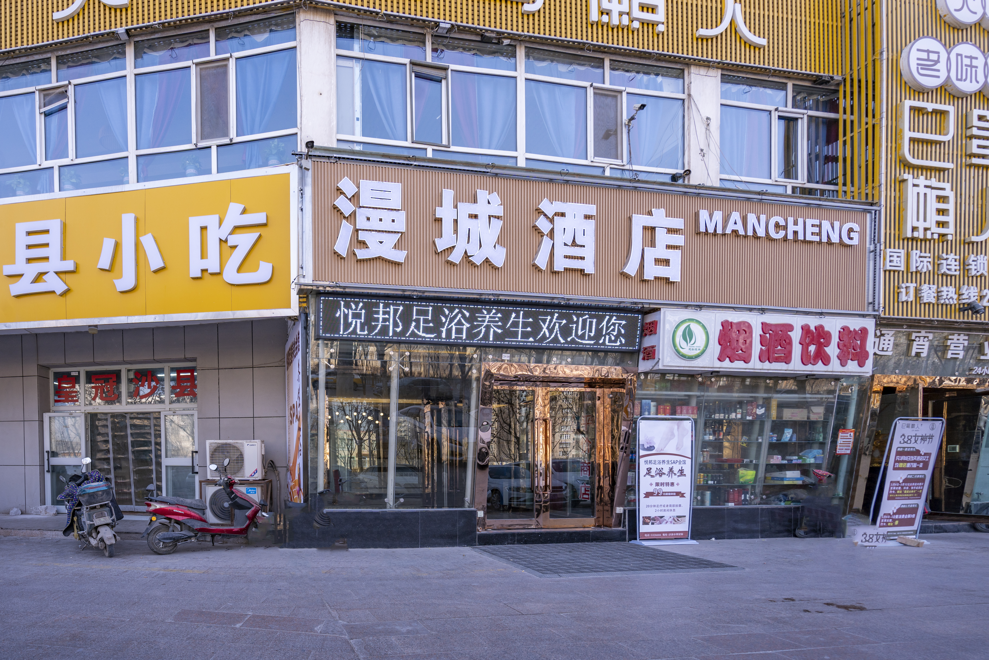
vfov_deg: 73.7
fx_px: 440
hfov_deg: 96.7
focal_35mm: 16
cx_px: 494
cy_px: 330
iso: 100
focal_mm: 16
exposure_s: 1/160
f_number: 7.1
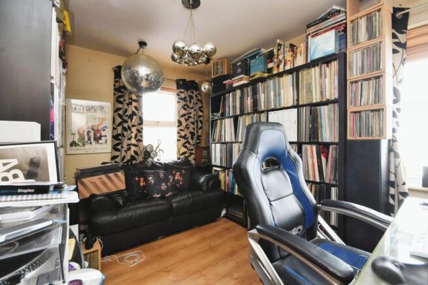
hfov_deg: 100.4
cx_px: 214
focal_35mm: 15
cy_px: 142
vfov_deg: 77.4
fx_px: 178
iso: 1250
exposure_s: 1/30
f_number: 8
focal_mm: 10
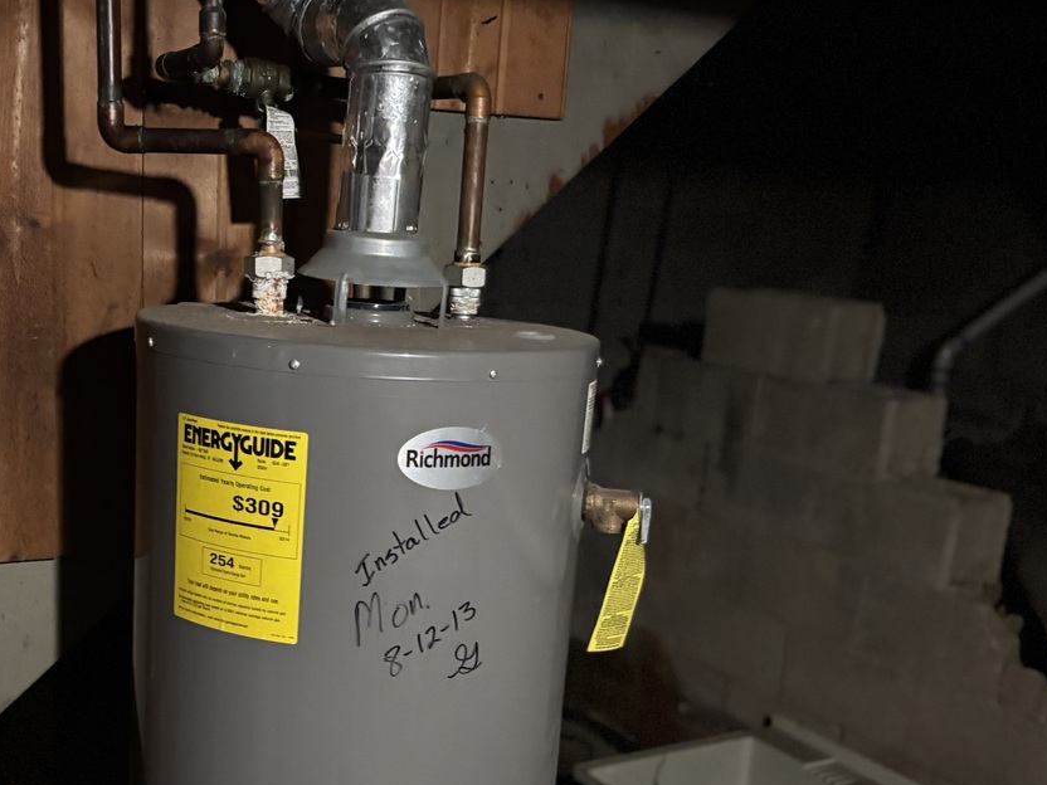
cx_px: 359
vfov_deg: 31.8
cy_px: 555
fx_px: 1361
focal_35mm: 45
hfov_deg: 41.6
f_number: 1.6
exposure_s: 1/30
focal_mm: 5.96
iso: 800
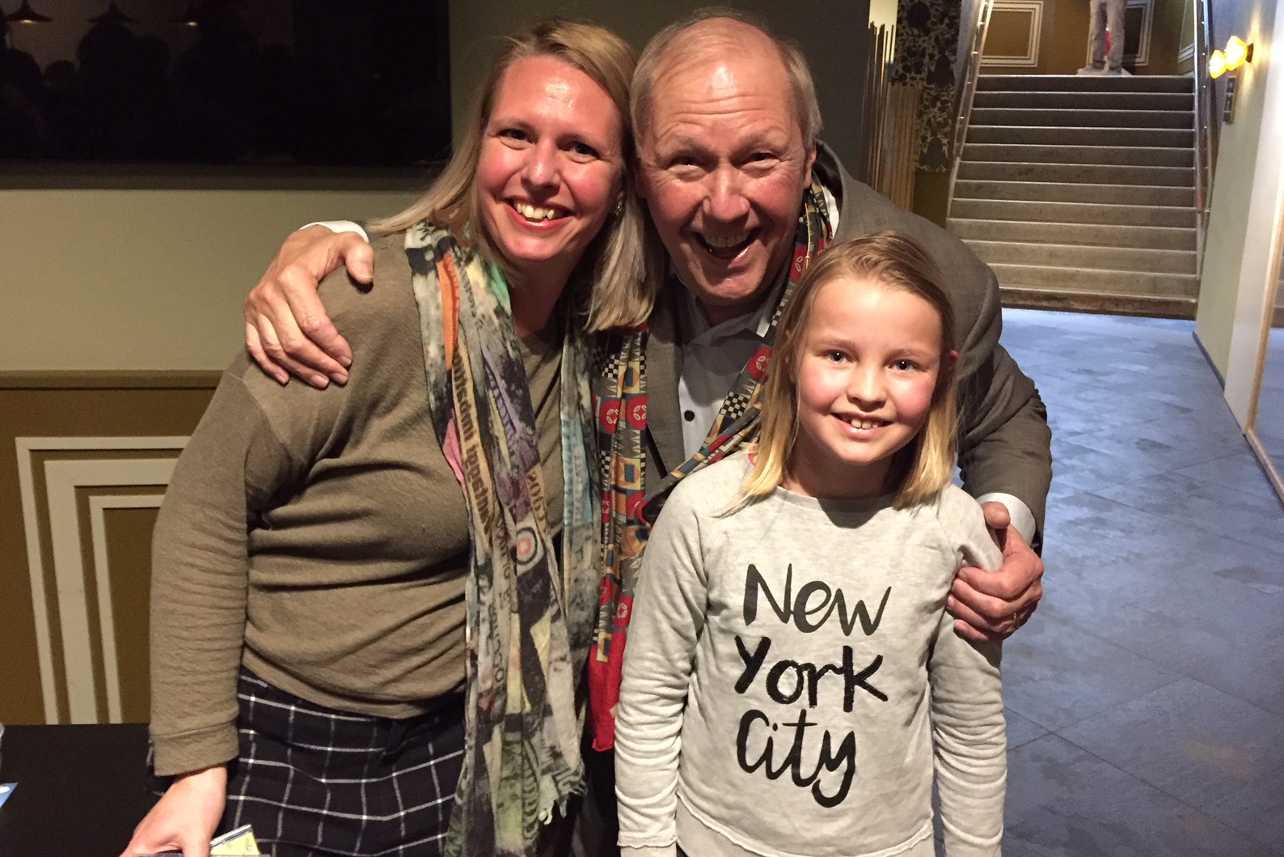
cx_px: 635
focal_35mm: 31
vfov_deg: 42.2
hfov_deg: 60.3
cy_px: 373
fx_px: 1106
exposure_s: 1/17
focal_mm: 4.15
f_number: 2.2
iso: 400
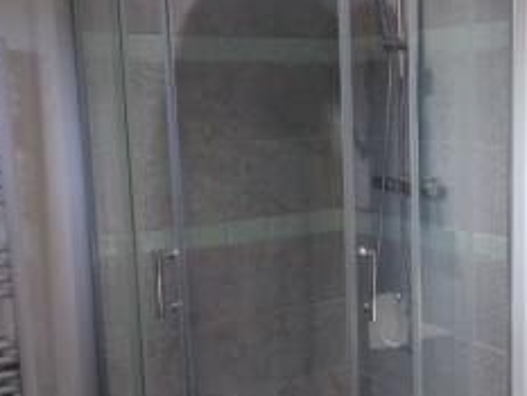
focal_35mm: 50
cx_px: 400
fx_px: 762
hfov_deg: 37.2
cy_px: 213
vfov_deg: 29.1
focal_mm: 3.6
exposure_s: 1/25
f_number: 1.8
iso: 123
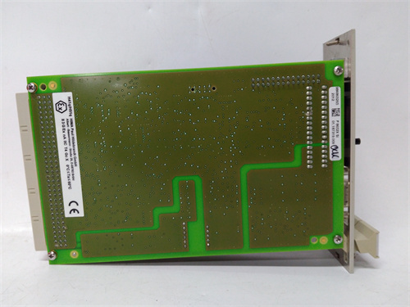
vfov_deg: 51.4
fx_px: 320
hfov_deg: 65.3
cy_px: 154
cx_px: 205
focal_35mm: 27
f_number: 2
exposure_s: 1/33
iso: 277
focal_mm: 3.79
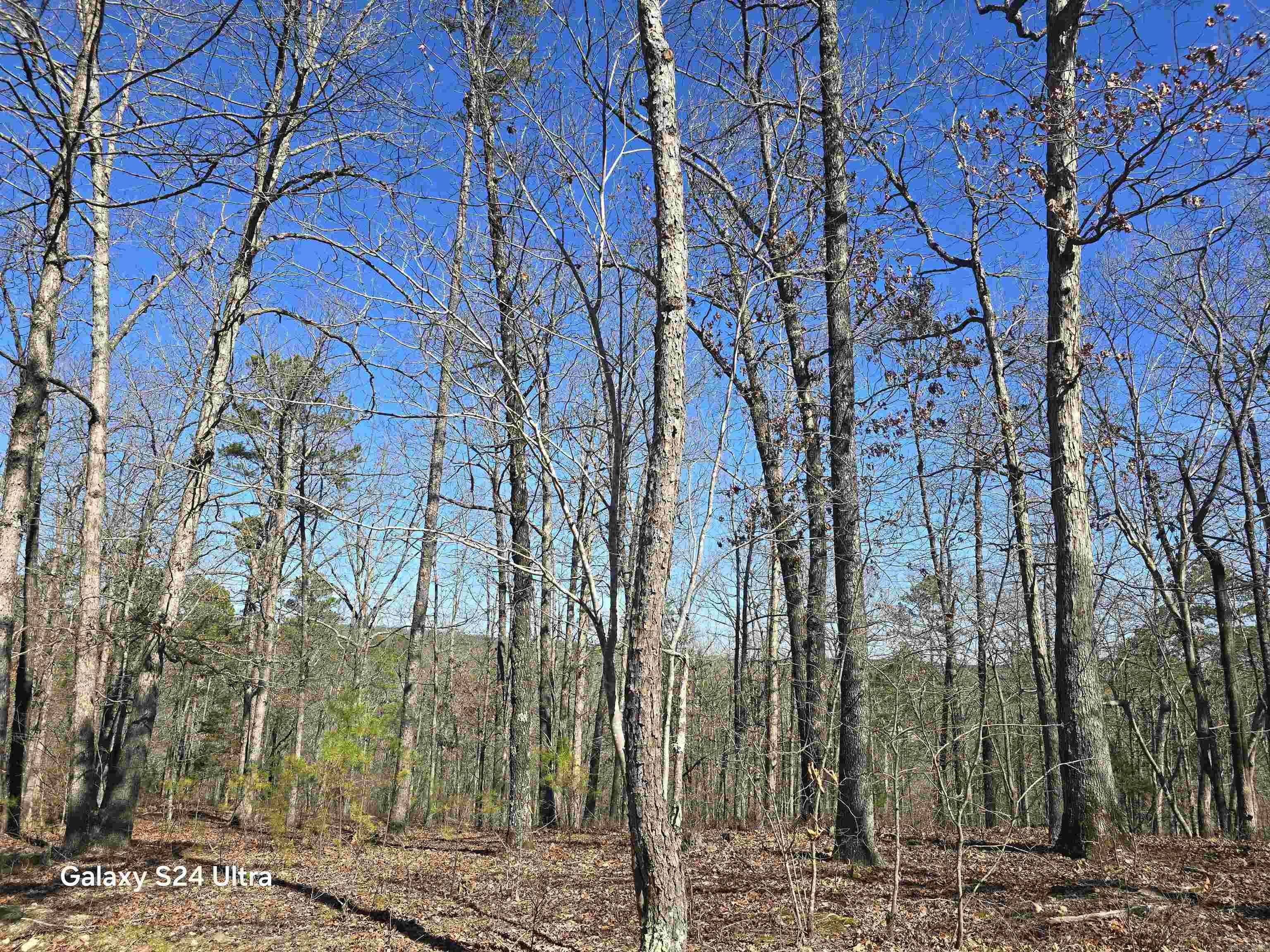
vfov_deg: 58.9
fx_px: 844
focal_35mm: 23
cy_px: 476
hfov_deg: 73.9
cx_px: 635
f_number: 1.7
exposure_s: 1/521
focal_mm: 6.3
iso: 12
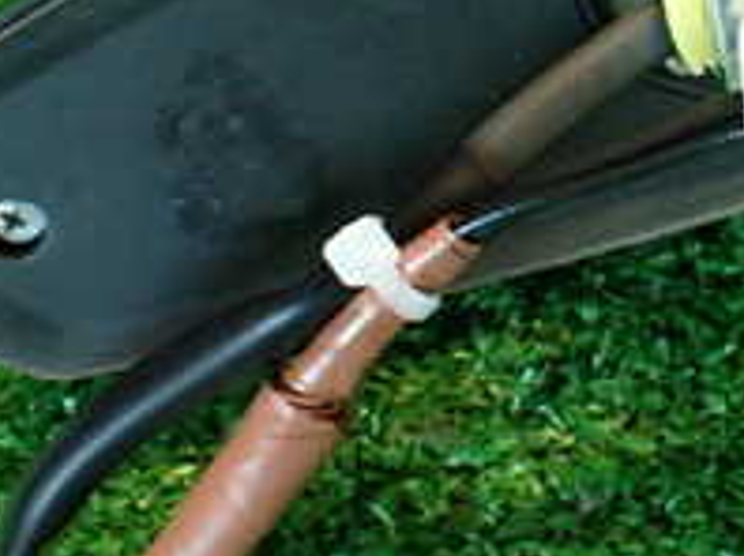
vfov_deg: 15.0
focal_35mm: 97
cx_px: 800
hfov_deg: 19.5
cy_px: 23
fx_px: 2082
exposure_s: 1/30
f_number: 2.4
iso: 400
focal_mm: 5.79
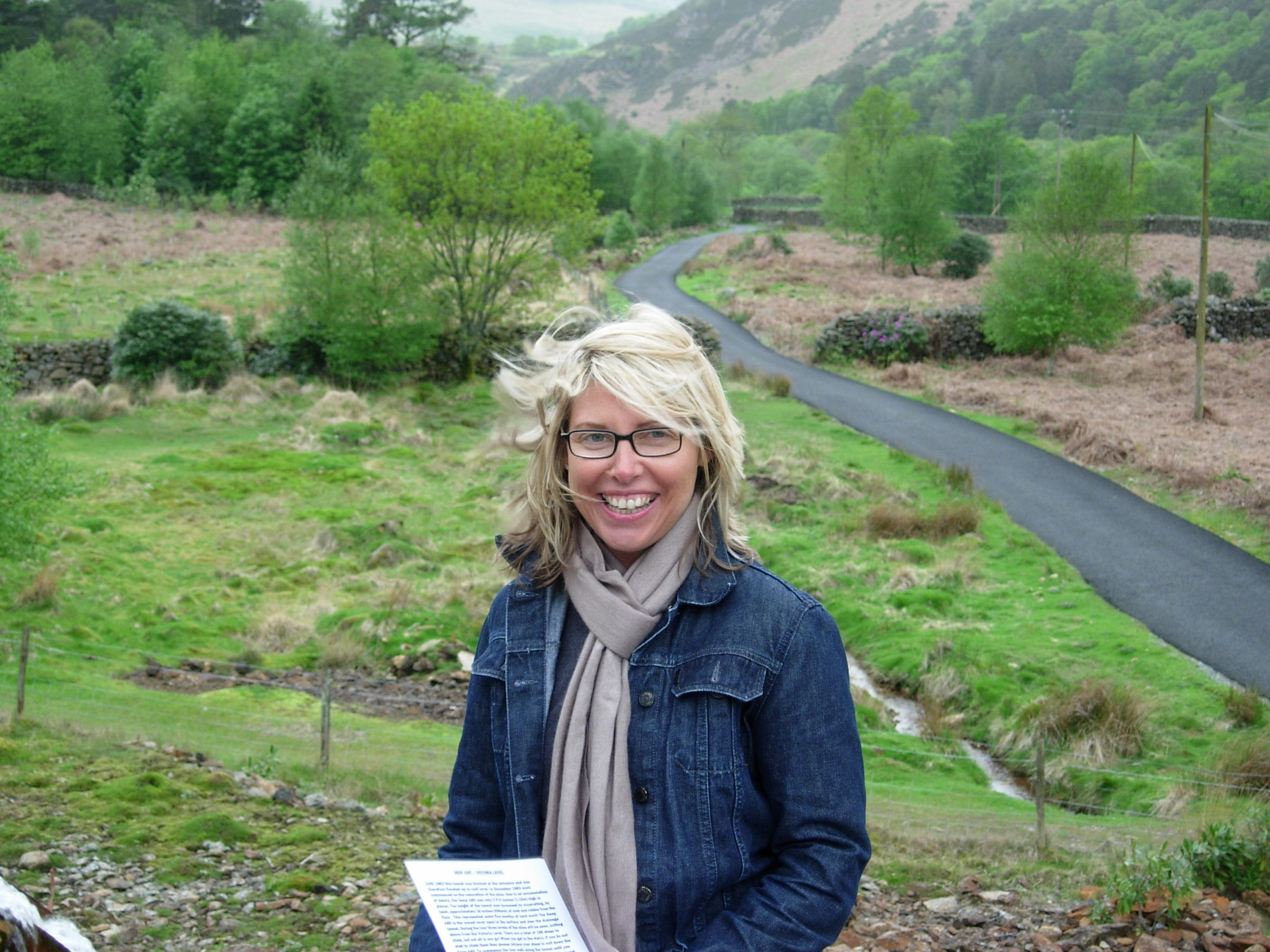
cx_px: 635
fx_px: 2238
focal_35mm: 61
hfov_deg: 31.7
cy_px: 476
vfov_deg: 24.0
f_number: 3.5
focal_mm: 12.7
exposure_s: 1/76.1
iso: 79
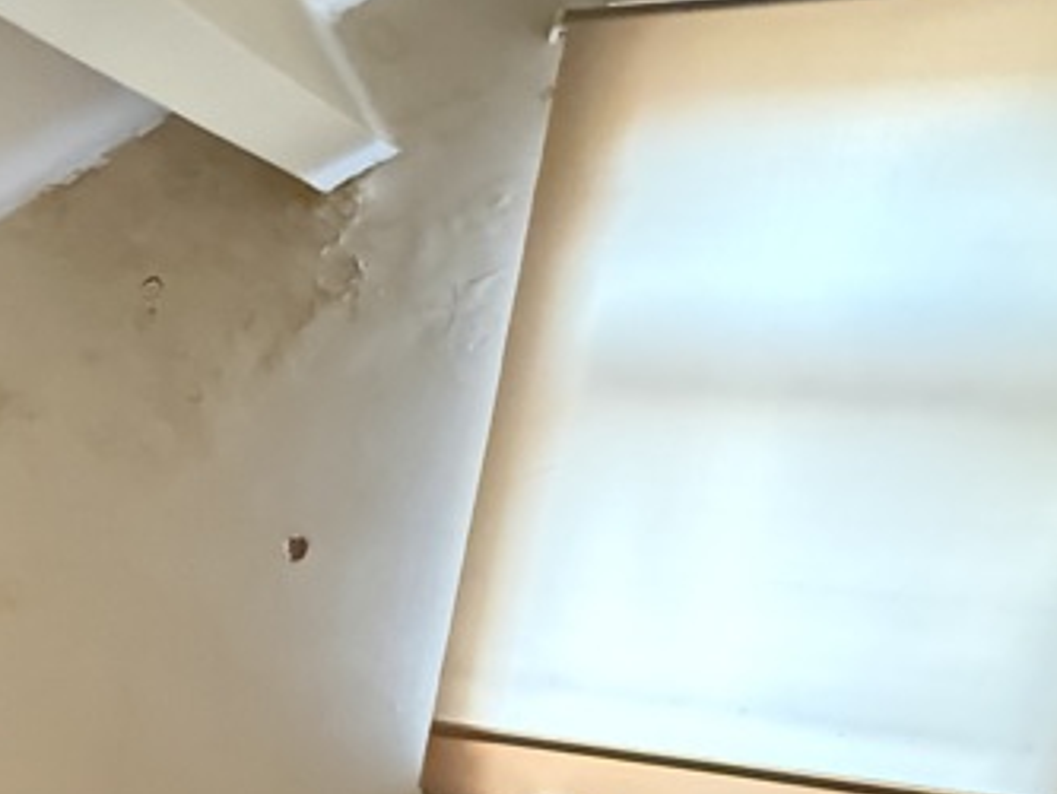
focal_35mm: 43
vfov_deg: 31.8
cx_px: -340
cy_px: 737
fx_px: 1313
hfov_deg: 32.3
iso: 1250
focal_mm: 2.22
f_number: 2.2
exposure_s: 1/56
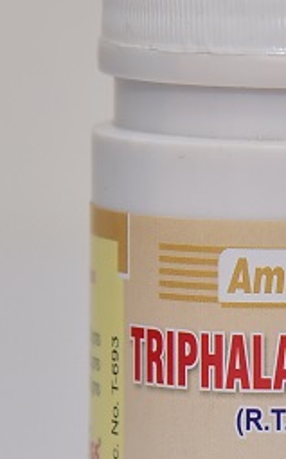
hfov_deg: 5.2
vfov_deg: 8.3
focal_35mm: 252
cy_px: 329
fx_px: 3148
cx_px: 290
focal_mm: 120
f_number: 5
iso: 1600
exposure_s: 1/160
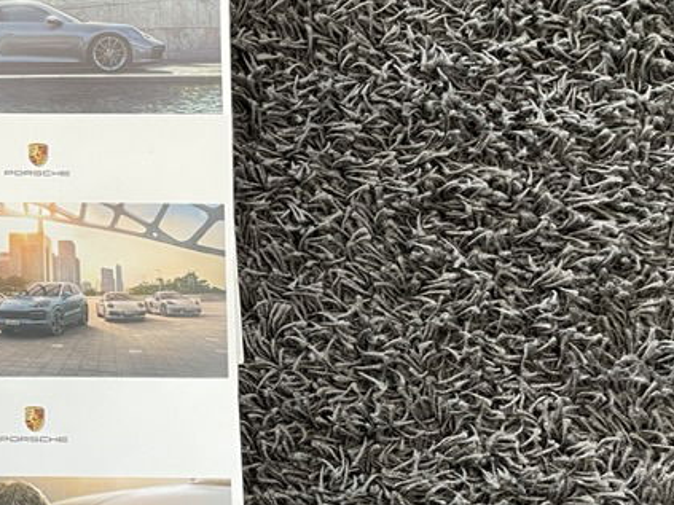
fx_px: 1226
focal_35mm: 63
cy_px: 190
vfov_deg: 23.2
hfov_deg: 28.7
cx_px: -11
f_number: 1.6
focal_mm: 4.2
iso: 160
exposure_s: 1/60
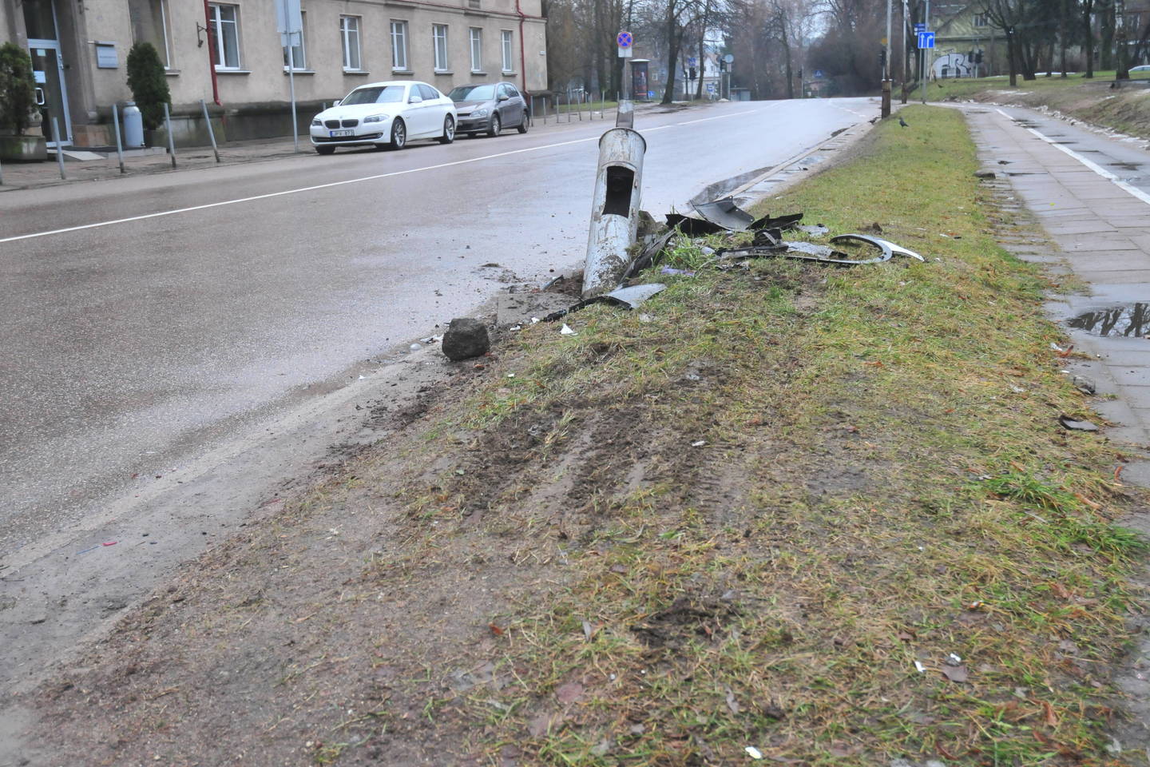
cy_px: 384
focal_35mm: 40
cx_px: 575
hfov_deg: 47.9
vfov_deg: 33.0
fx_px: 1294
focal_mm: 27
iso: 800
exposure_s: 1/250
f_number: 4
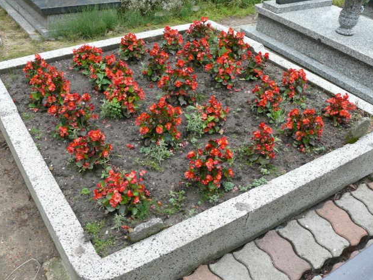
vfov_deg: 39.7
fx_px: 388
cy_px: 141
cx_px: 188
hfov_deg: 51.3
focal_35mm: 36
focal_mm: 7.4
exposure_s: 1/125
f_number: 3.6
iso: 100
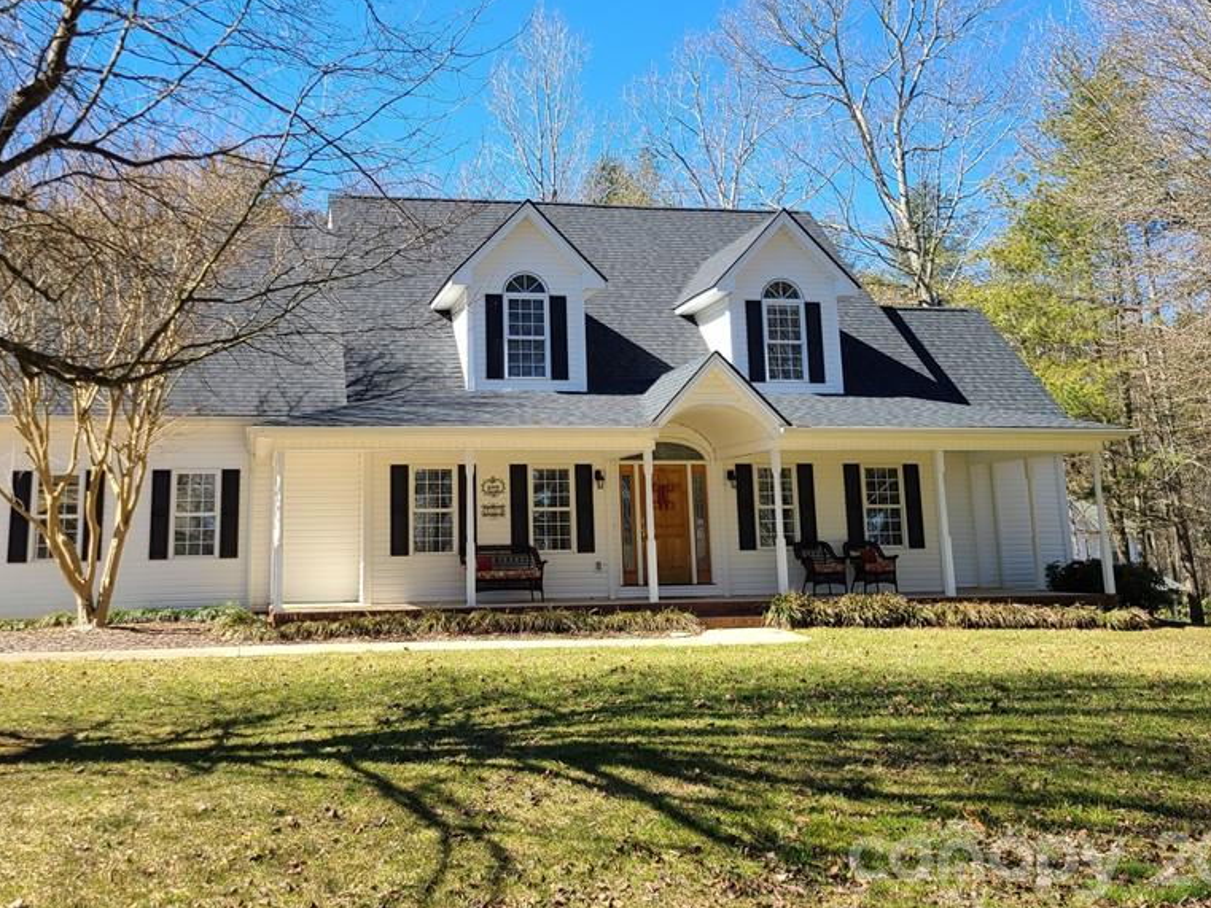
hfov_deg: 52.4
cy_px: 326
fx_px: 1225
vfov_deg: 40.4
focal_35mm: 35
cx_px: 506
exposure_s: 1/909
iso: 40
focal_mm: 5.4
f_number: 1.8
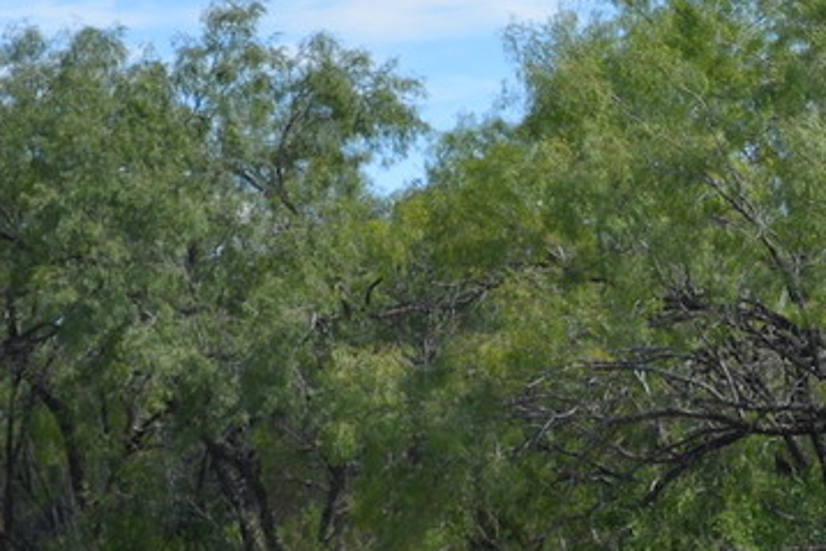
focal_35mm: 190
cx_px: 653
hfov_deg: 10.8
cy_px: 272
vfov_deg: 7.2
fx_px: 4361
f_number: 8
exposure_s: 1/250
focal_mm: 42
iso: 110
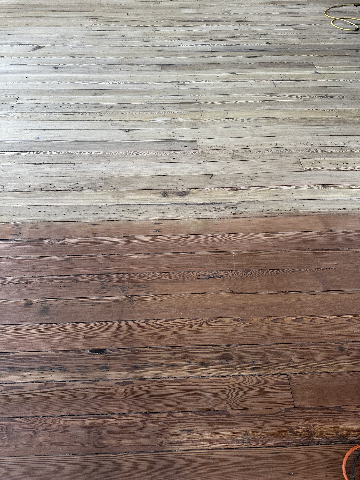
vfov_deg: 71.6
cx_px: 180
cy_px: 240
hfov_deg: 56.8
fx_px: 333
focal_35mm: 24
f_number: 1.78
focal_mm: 6.86
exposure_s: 1/76
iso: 250
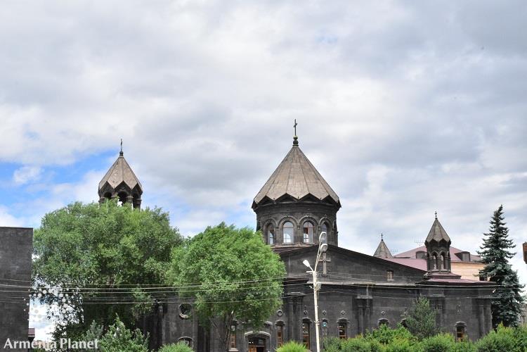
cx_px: 264
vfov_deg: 22.6
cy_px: 176
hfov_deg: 33.4
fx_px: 878
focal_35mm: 60
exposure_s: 1/800
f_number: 29
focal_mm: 40
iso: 3200
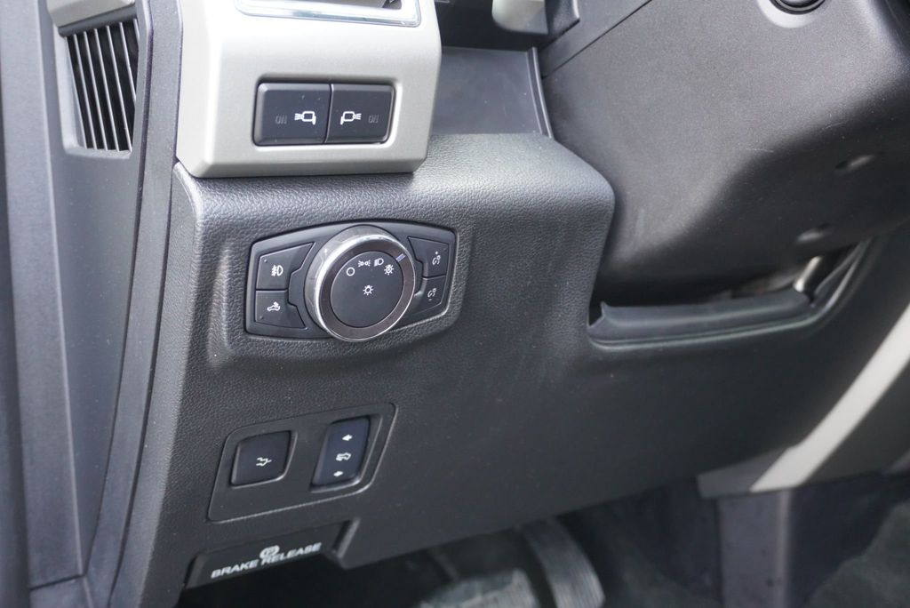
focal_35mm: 36
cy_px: 304
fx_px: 910
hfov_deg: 53.1
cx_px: 455
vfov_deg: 36.9
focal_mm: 24
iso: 1000
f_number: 4.5
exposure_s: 1/60
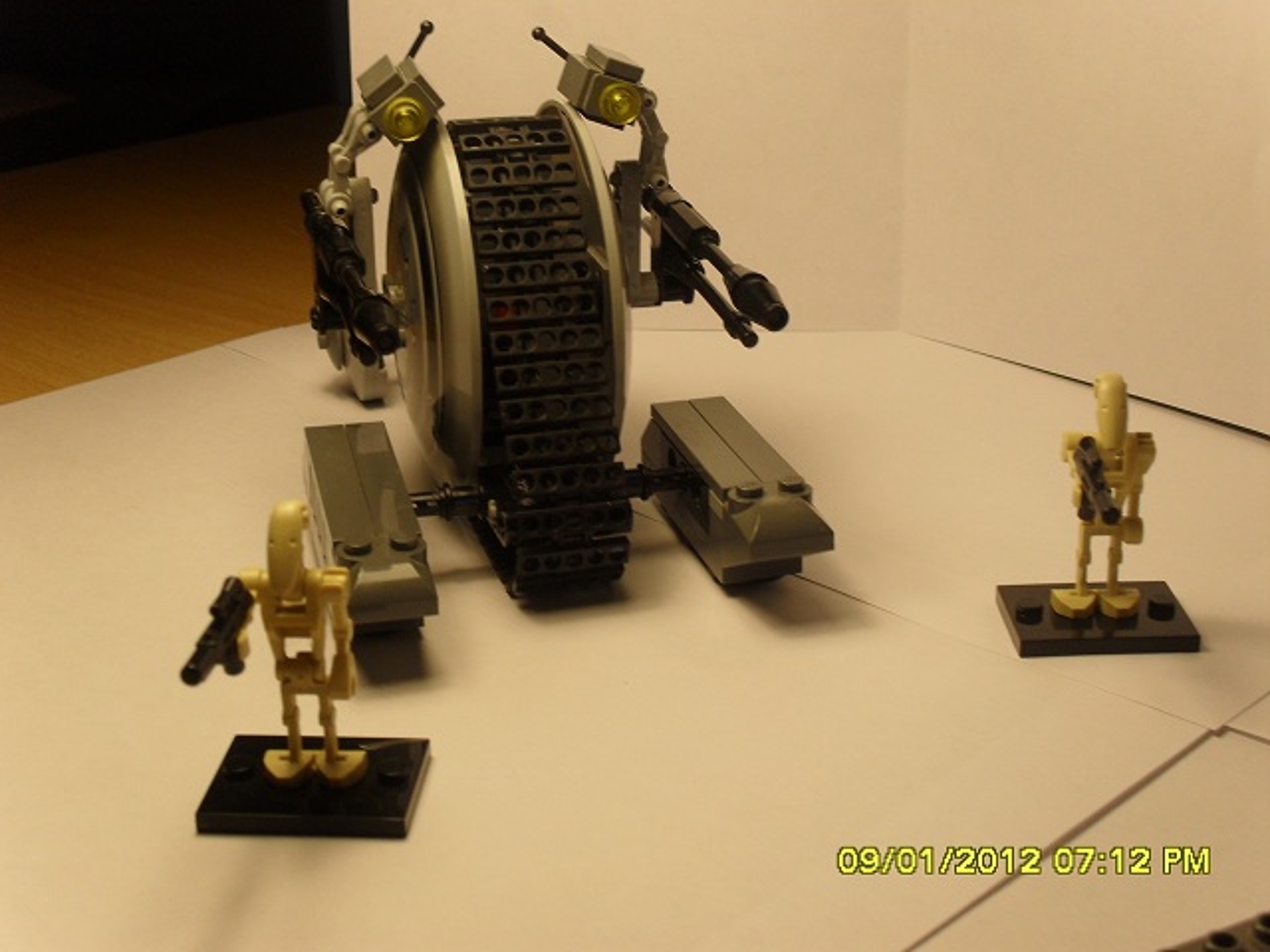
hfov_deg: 38.9
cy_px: 476
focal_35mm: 49
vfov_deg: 29.7
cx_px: 635
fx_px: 1798
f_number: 3.9
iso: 100
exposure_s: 1/90
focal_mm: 8.7
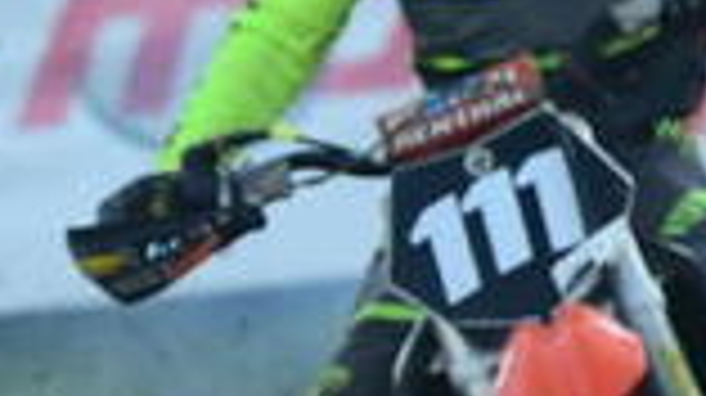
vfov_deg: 0.6
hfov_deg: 1.1
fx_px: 36530
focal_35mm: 1953
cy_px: 338
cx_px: -906
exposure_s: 1/1600
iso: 1000
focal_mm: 200
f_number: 5.6
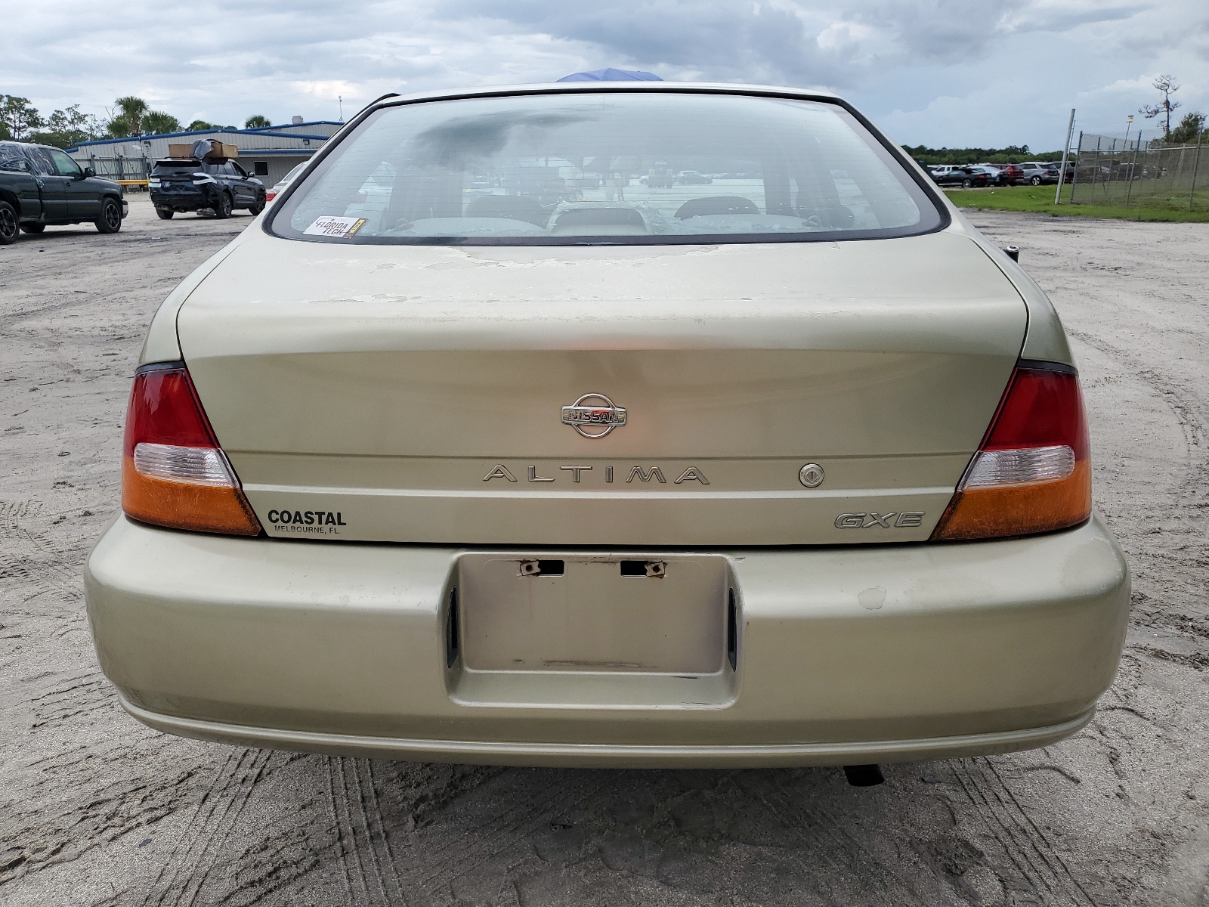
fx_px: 908
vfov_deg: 53.1
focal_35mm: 26
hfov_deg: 67.3
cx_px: 604
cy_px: 454
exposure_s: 1/2500
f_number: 1.5
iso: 50
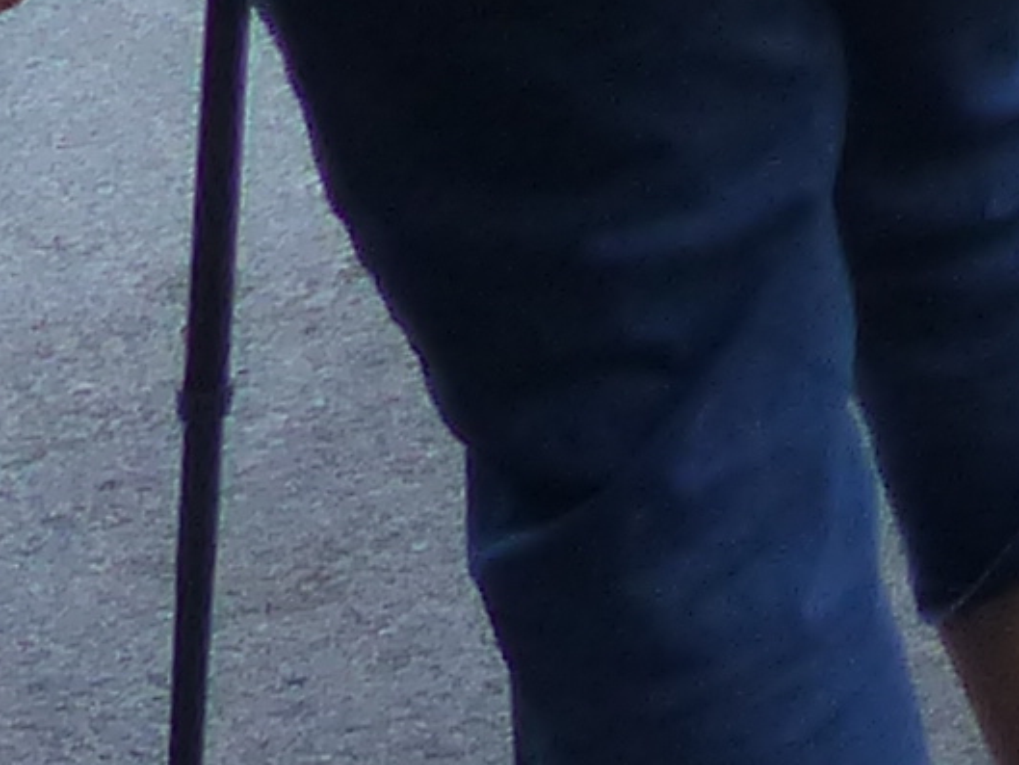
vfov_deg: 6.6
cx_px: 3388
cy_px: -2018
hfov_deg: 8.3
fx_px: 5565
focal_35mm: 189
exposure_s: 1/320
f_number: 4
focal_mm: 4.5
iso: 160
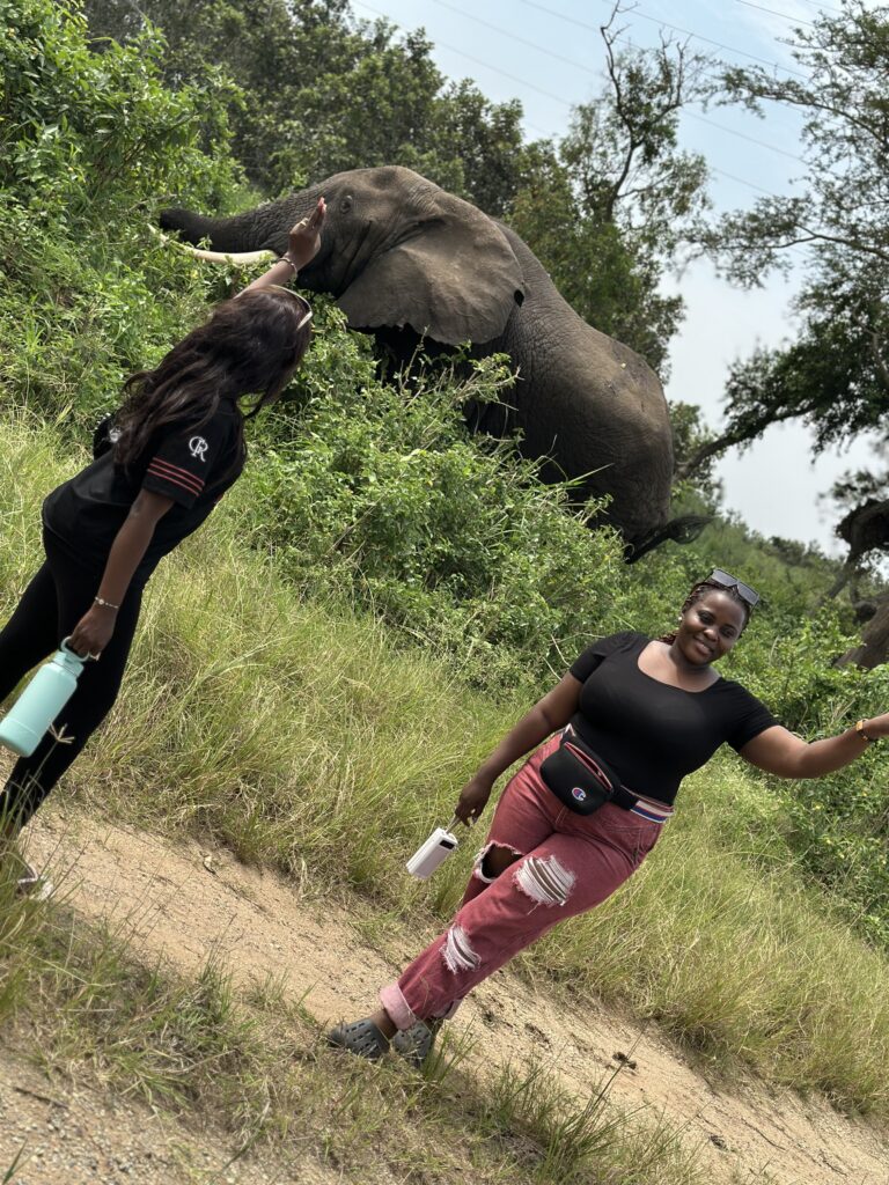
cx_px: 444
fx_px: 1644
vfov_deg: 39.7
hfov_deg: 30.3
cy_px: 592
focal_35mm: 48
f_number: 1.78
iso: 80
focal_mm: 6.86
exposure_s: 1/2358
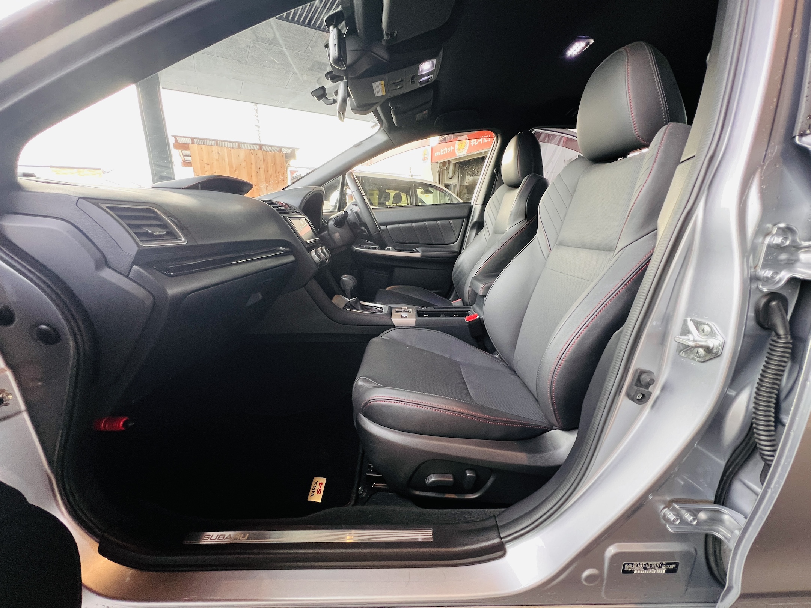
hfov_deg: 106.2
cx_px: 406
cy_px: 304
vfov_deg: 89.9
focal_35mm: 13
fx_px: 305
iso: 160
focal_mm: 1.57
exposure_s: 1/99
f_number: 1.8
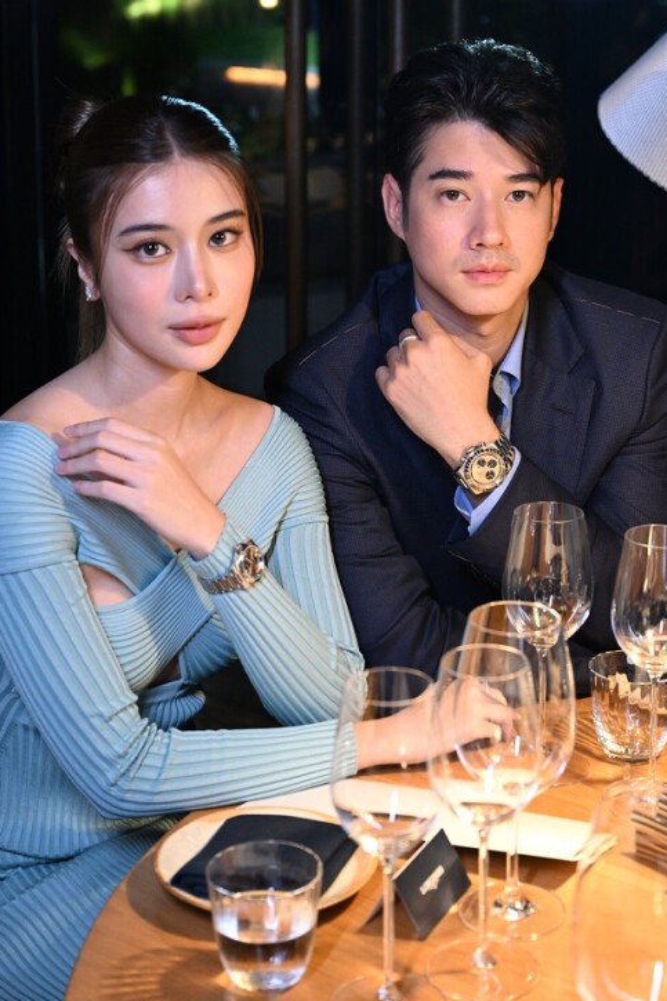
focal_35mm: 65
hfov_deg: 20.9
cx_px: 347
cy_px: 319
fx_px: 1807
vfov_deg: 30.7
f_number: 4
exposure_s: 1/125
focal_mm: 46
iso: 3200
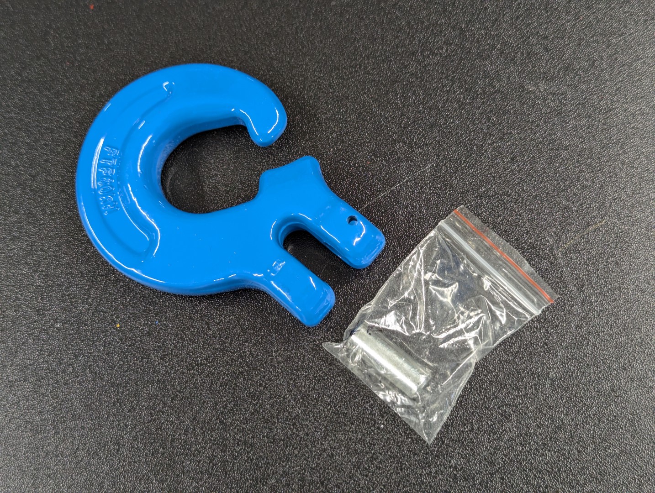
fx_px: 910
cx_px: 328
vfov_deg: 30.3
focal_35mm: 48
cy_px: 246
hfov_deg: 39.6
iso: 183
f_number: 1.85
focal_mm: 6.81
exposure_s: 1/53.8
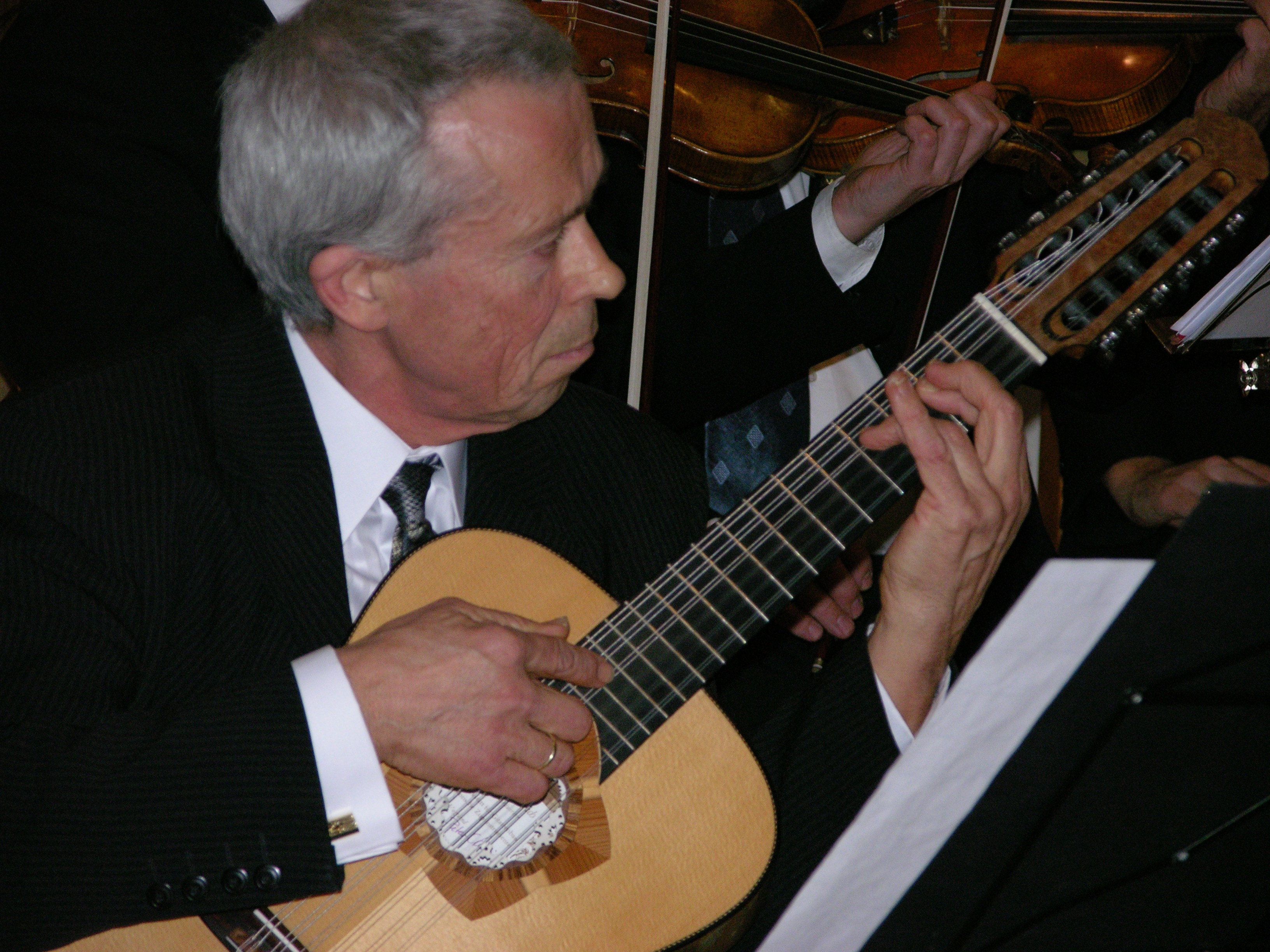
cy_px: 476
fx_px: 8071
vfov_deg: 6.8
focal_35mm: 220
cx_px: 635
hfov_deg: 9.0
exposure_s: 1/253
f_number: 4.1
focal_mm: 56.7
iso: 200
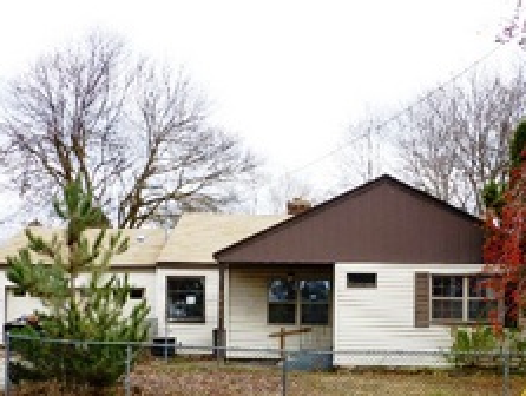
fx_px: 685
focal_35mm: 45
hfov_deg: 41.8
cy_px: 292
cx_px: 316
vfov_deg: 31.7
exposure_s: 1/100
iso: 80
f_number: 3.3
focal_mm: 5.2
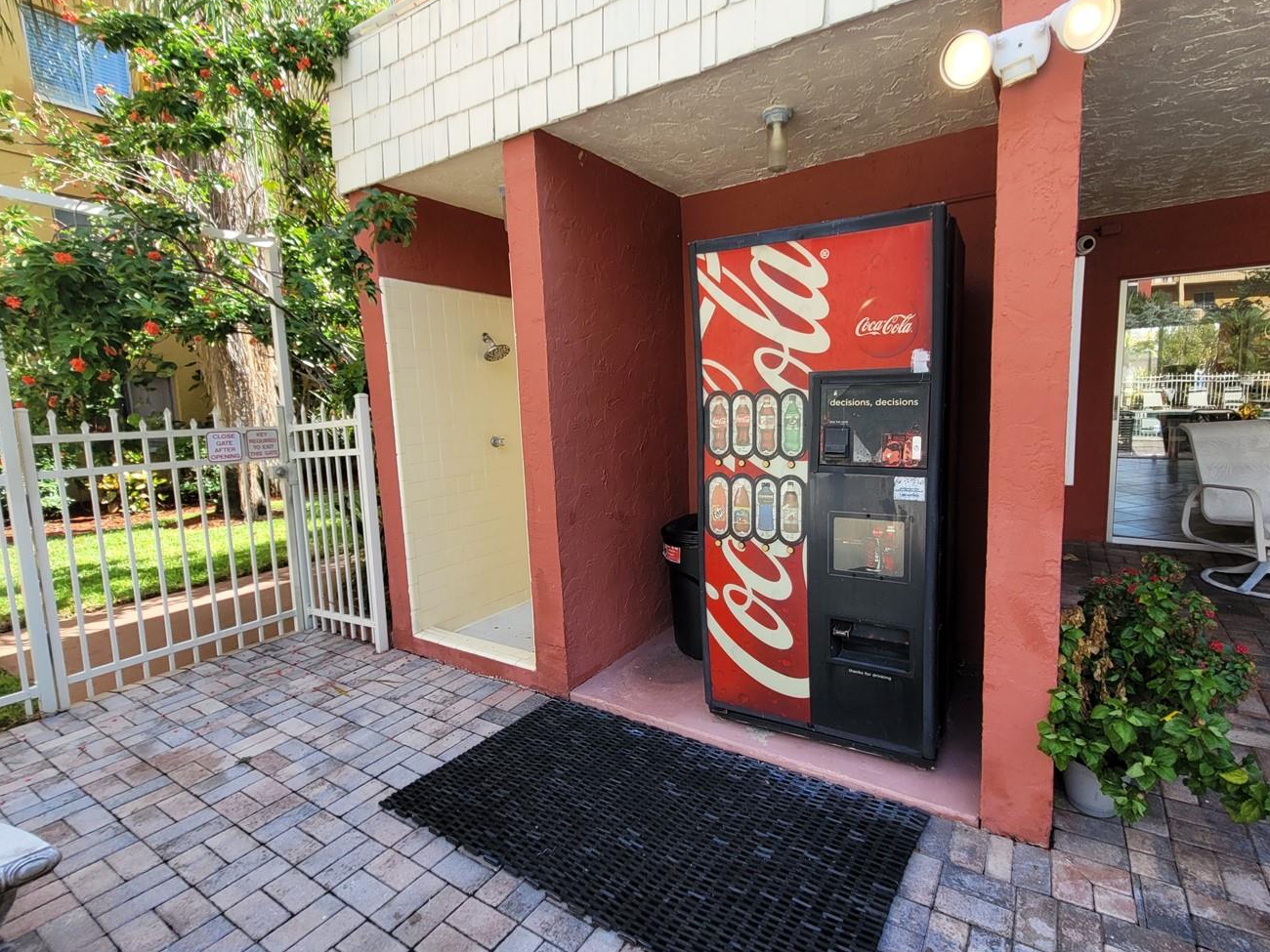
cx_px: 679
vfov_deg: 78.1
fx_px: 587
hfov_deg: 94.4
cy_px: 466
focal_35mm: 16
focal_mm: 1.74
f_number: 2.2
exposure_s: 1/239
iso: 40
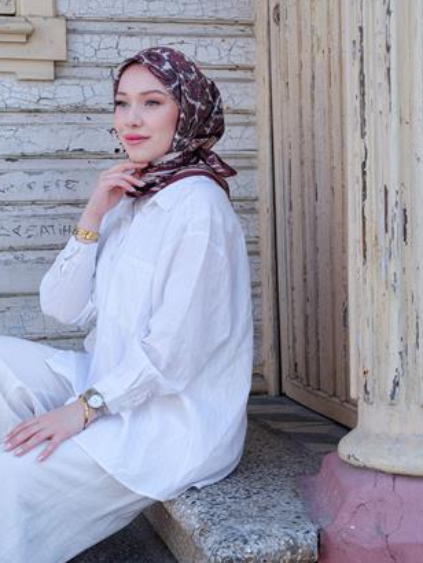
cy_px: 317
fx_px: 846
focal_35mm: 52
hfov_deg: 27.9
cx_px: 152
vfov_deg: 36.7
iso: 320
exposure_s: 1/160
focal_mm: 50.9
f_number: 7.1
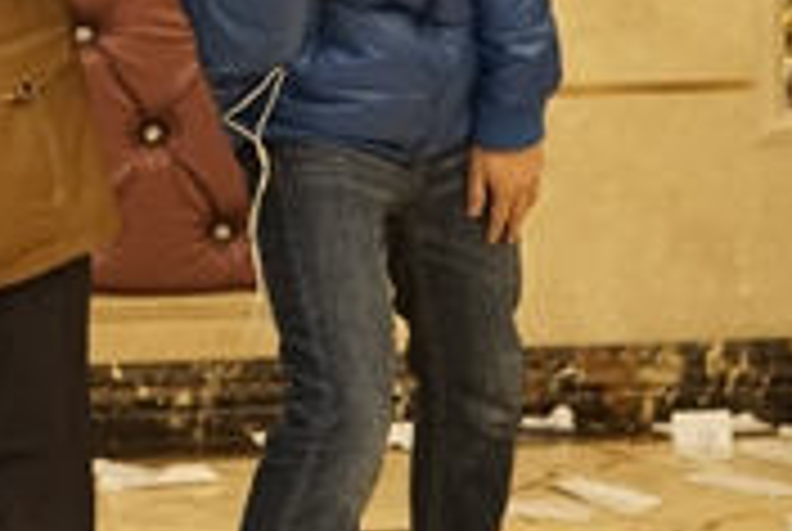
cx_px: -284
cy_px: -74
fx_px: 2887
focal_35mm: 131
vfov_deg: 10.4
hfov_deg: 14.8
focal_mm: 33
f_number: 4
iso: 1250
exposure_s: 1/40
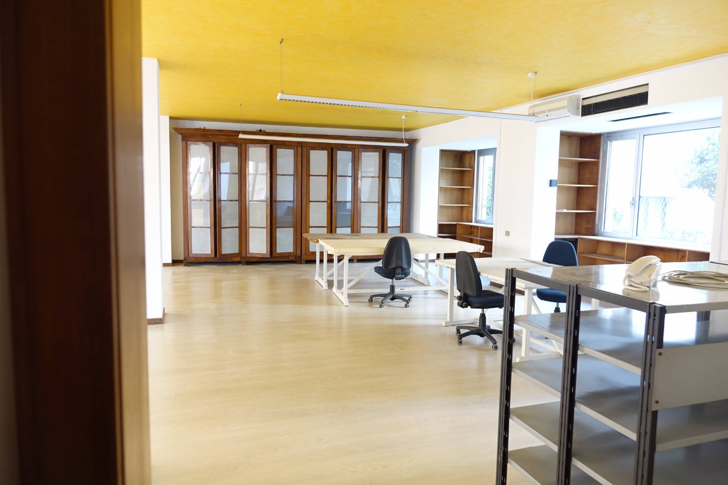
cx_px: 364
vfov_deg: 53.1
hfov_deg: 73.7
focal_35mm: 24
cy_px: 242
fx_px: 485
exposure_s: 1/5
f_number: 2.8
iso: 200
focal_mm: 8.8
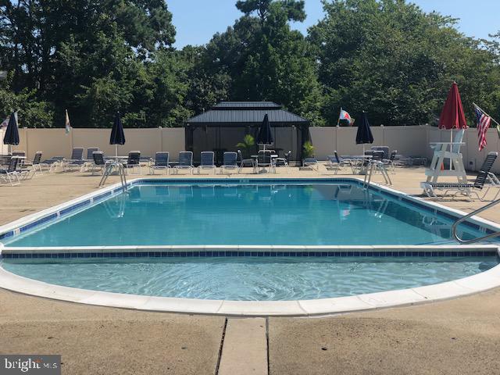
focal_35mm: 52
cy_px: 188
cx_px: 250
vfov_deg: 28.0
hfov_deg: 36.8
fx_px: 751
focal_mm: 6
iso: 16
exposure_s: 1/1230
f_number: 2.4
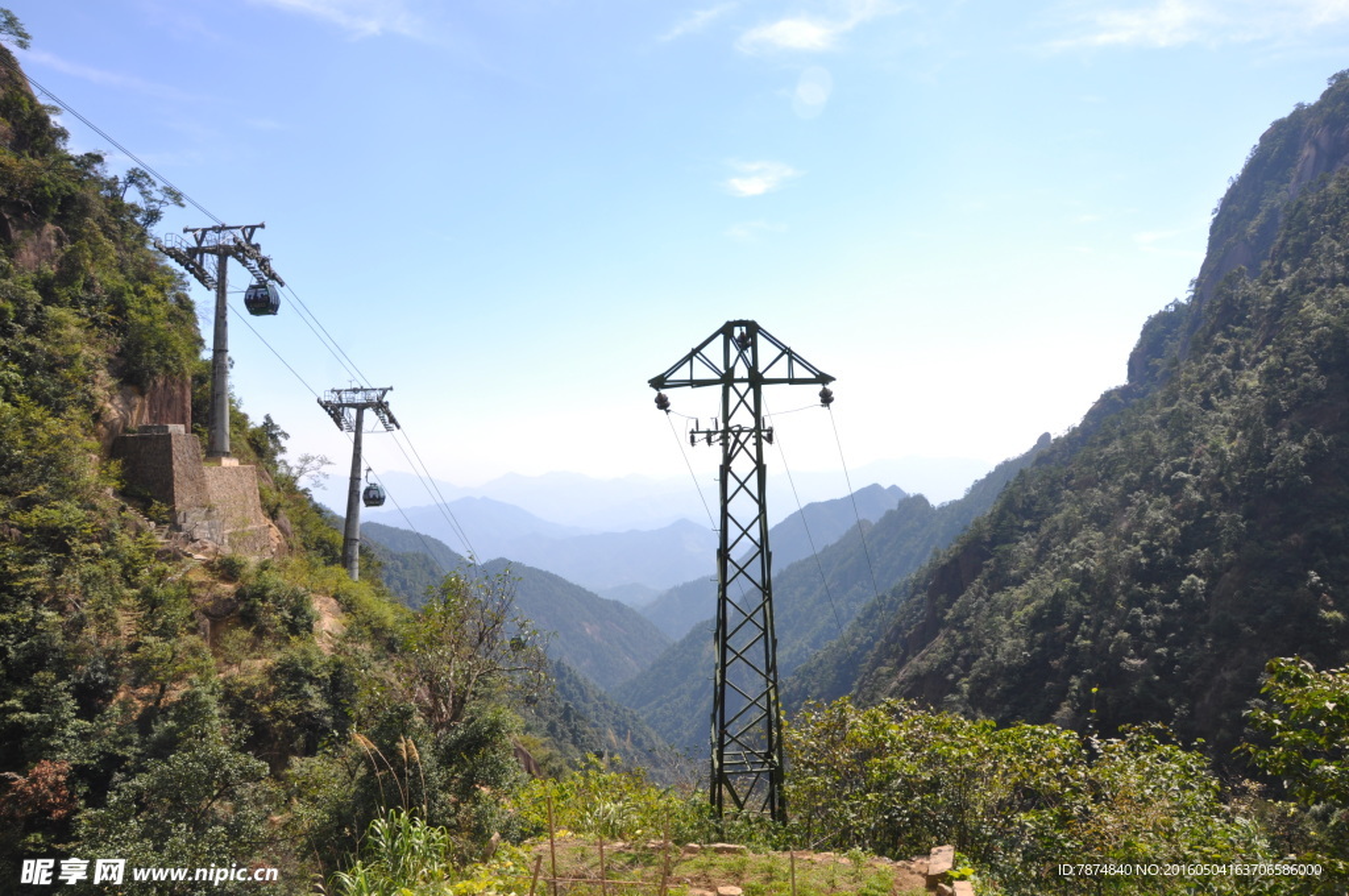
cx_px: 674
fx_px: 1010
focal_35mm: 27
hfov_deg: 67.4
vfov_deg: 47.8
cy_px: 448
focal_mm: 18
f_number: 11
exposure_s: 1/125
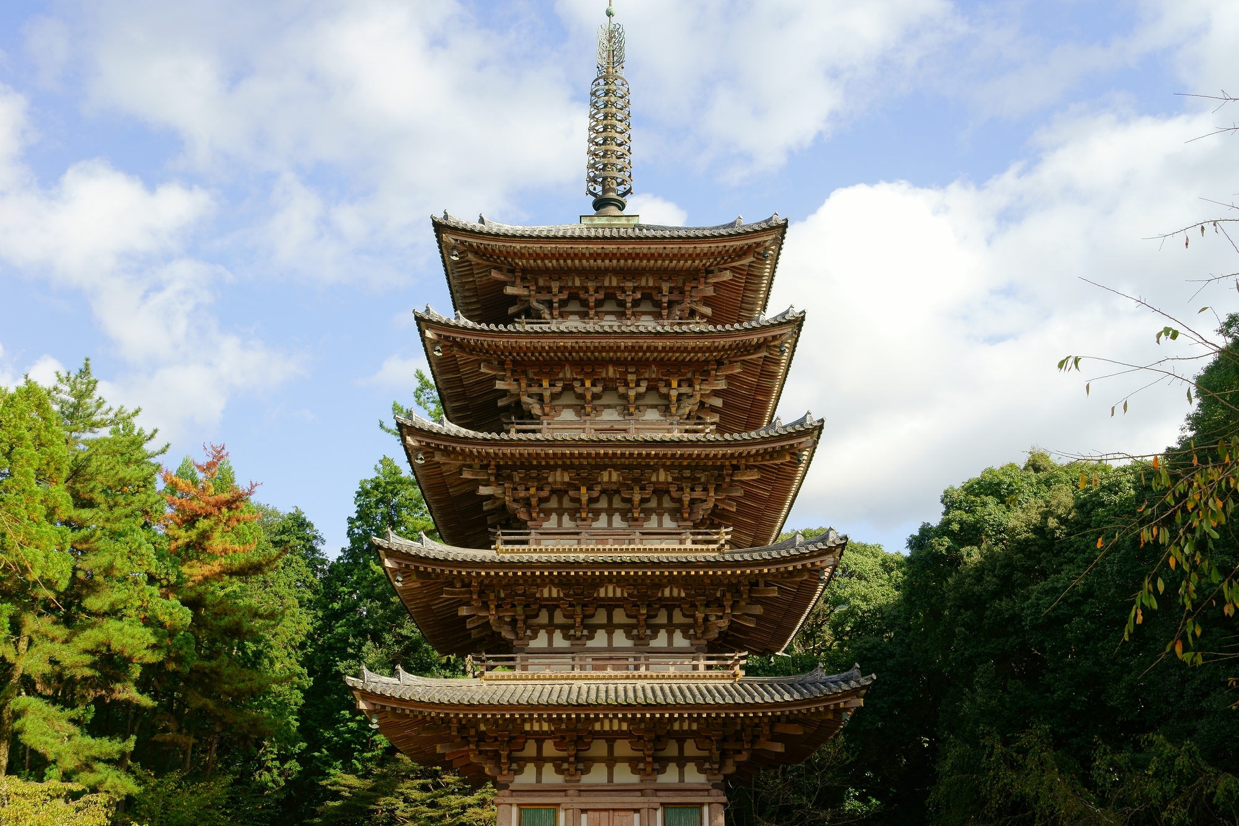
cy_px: 413
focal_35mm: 35
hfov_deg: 54.4
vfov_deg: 37.8
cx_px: 620
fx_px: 1204
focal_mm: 35
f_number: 8
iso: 200
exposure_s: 1/60
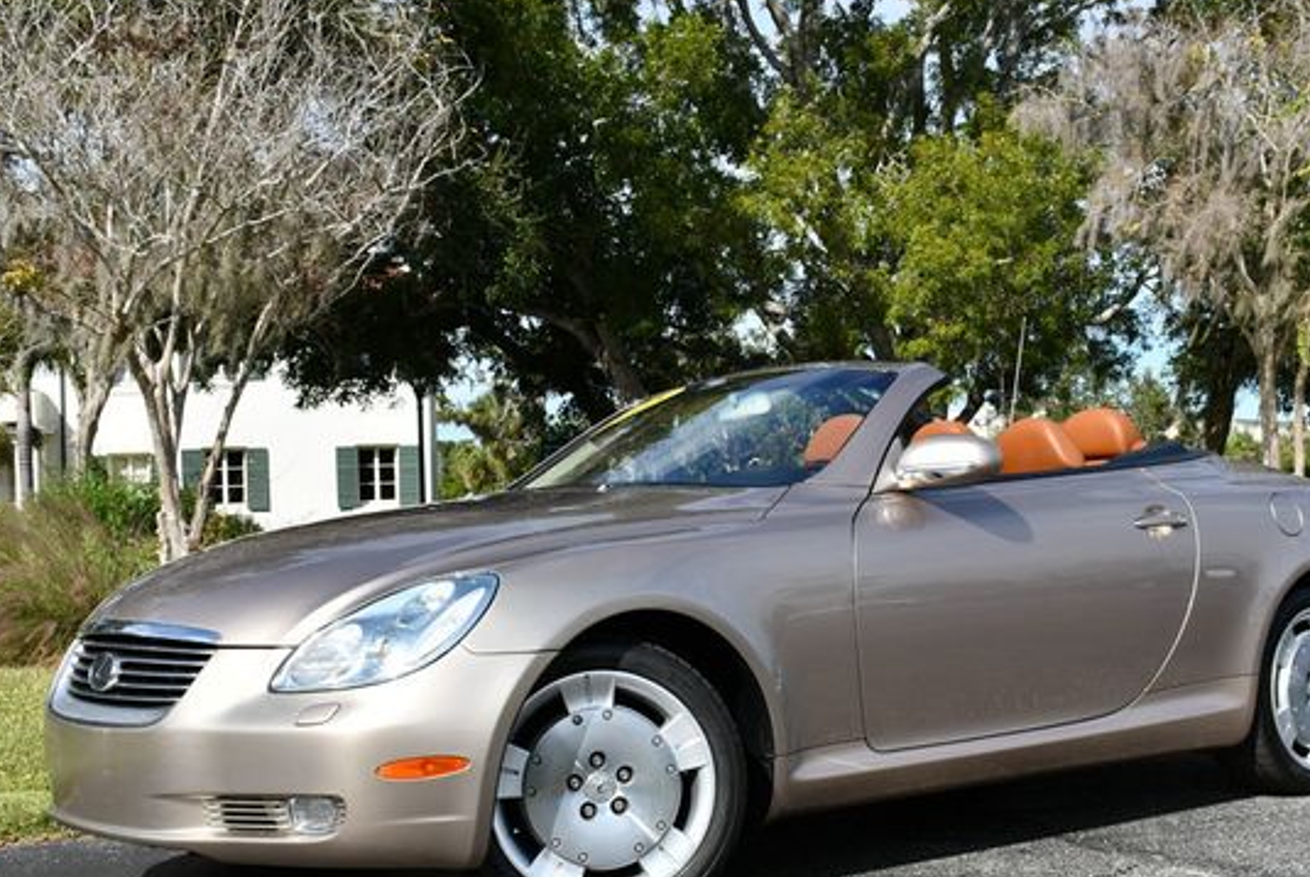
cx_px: 710
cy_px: 487
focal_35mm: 55
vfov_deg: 24.7
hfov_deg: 36.2
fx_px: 2004
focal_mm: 23
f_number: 9
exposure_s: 1/320
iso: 100
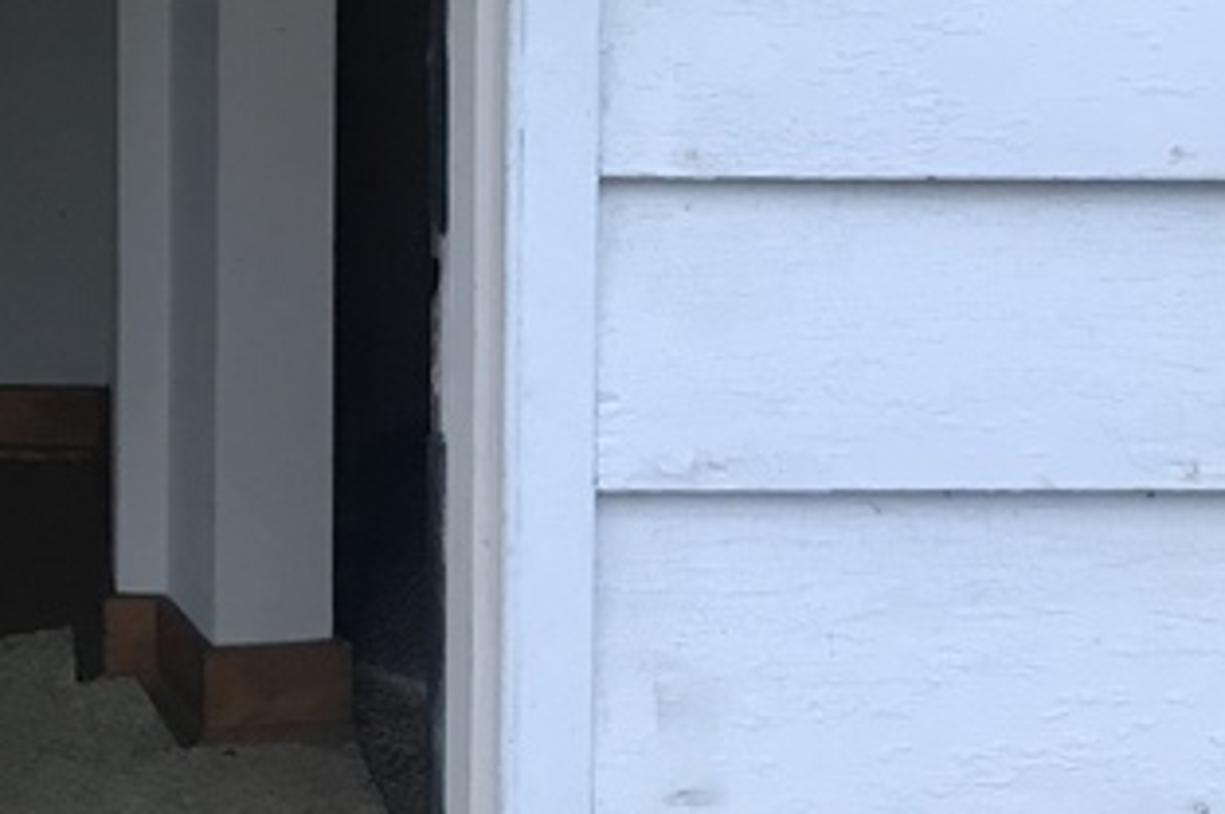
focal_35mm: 72
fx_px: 2447
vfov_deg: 17.9
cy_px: -172
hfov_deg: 26.2
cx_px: -80
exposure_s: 1/7
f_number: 1.8
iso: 80
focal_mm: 3.99
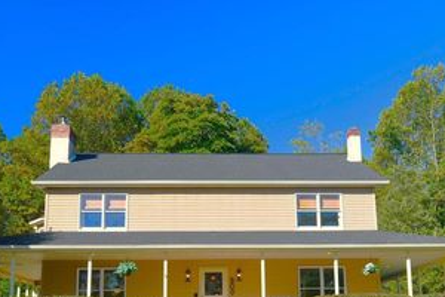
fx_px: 494
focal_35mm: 40
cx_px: 236
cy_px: 246
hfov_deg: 48.4
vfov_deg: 32.3
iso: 100
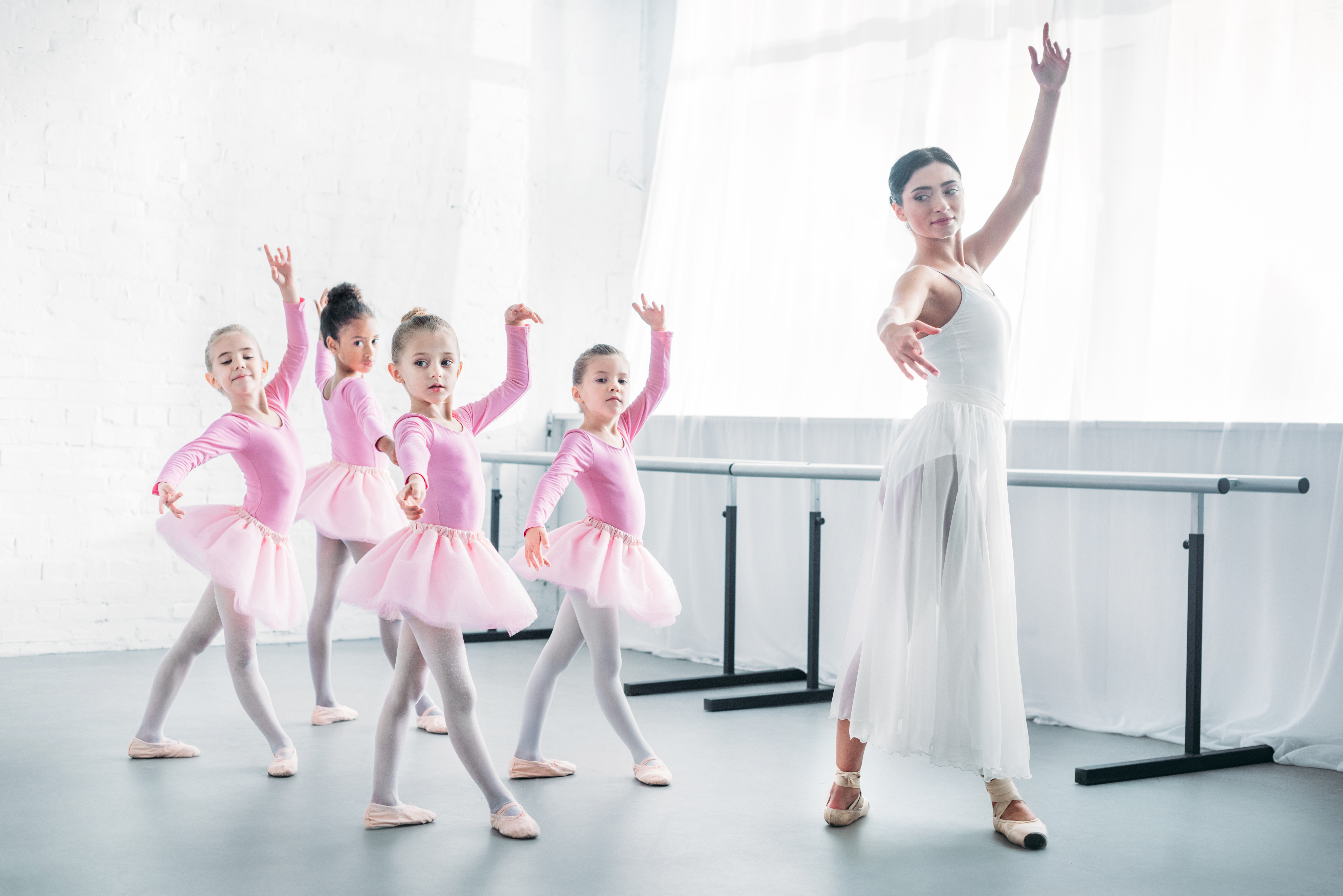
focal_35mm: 50
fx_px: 1866
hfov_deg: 39.6
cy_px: 448
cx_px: 672
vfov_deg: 27.0
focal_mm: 50
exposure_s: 1/200
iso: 250
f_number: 3.5
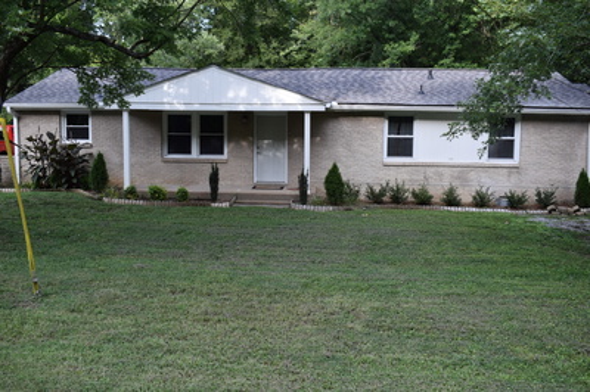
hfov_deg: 55.1
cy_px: 196
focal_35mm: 34
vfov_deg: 38.3
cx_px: 295
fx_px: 565
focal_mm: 23
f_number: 5.6
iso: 250
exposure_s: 1/250
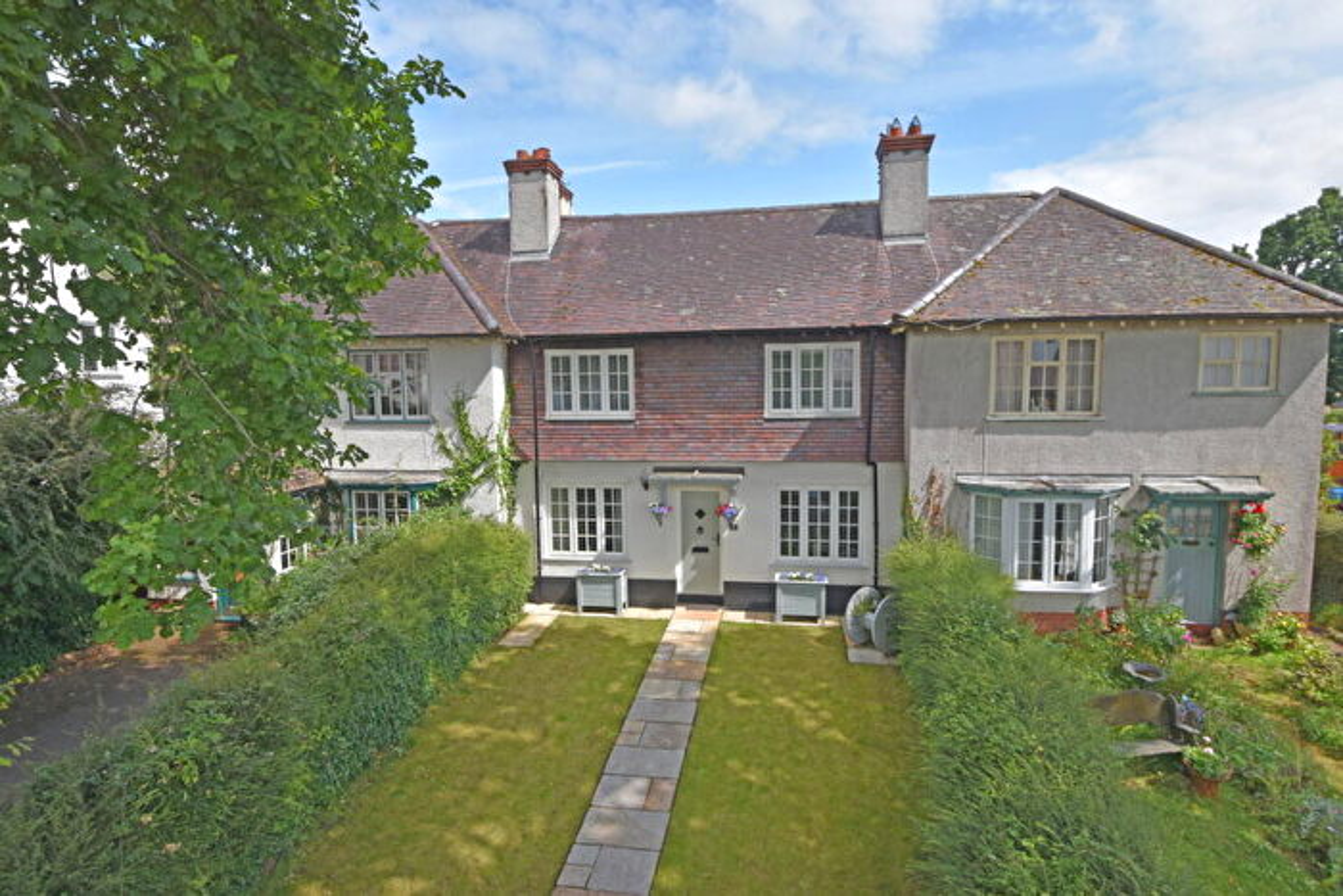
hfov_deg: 85.4
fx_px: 728
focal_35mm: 20
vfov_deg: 63.2
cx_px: 672
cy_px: 448
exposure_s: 1/250
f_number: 8
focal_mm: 13
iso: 160
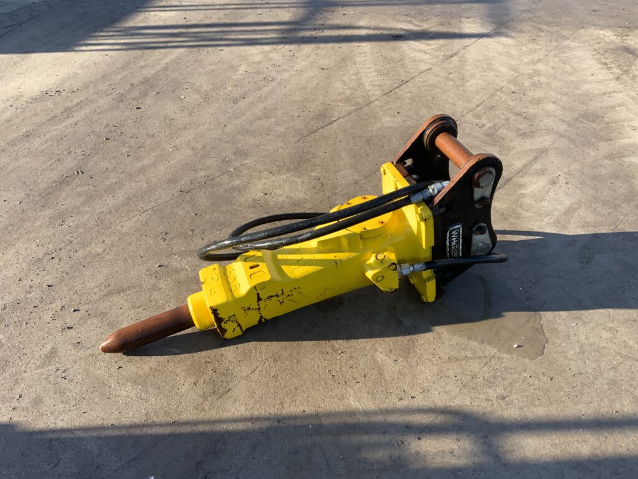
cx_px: 319
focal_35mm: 29
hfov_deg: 61.7
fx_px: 534
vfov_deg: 48.2
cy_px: 240
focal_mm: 3
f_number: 1.8
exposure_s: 1/504
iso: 16
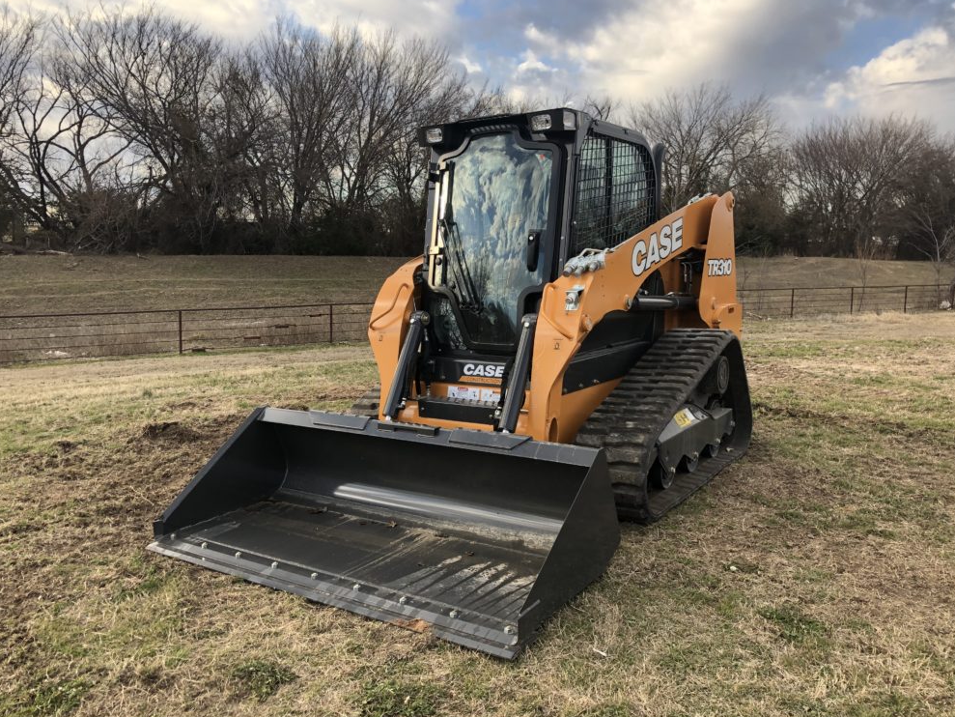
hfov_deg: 61.7
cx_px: 475
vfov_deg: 48.2
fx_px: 800
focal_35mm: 29
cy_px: 356
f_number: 1.8
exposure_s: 1/270
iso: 20
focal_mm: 4
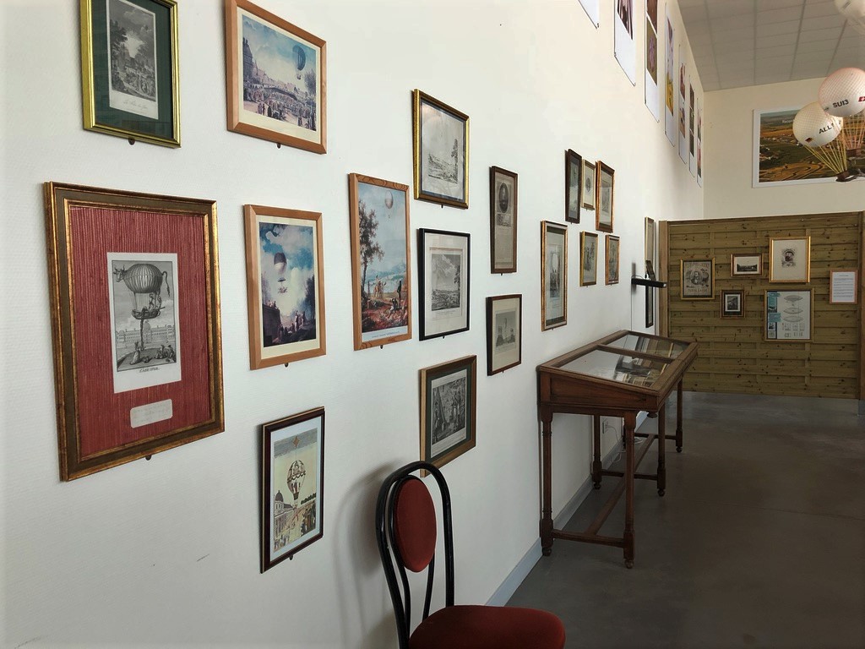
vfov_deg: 49.7
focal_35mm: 28
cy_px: 324
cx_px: 432
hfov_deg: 63.4
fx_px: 700
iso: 32
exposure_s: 1/40
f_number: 1.8
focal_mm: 3.99
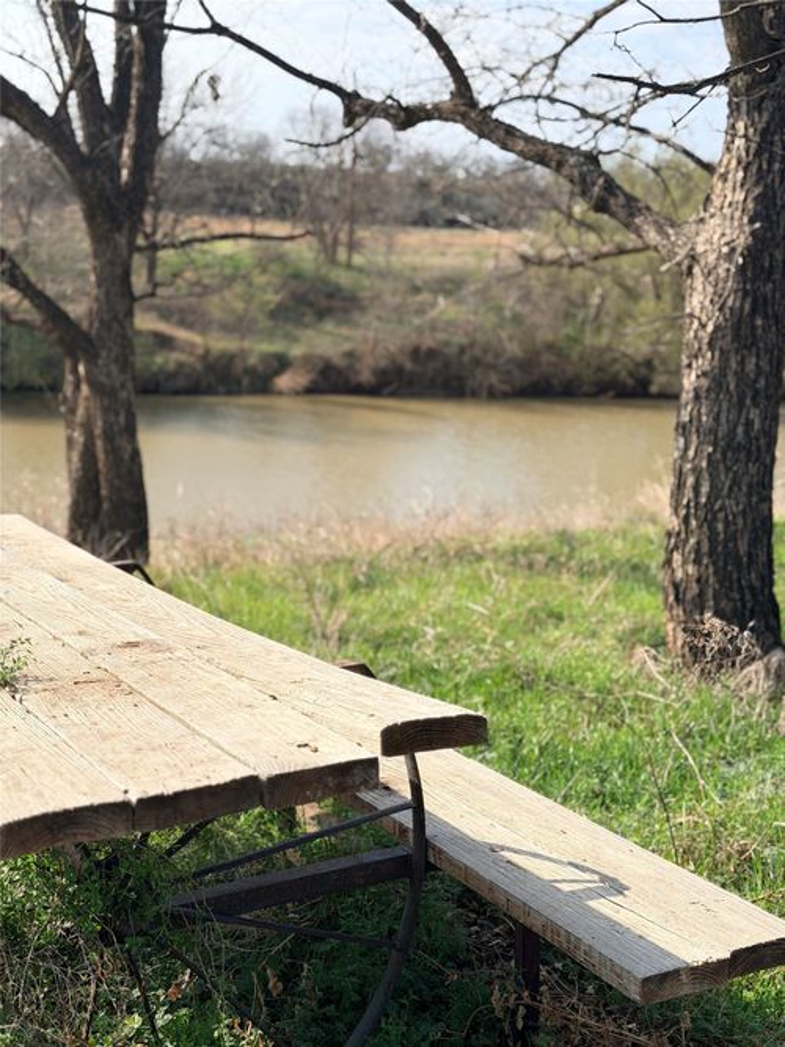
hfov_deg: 30.3
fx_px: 1452
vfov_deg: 39.7
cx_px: 392
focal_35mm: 48
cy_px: 524
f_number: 1.78
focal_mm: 6.76
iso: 64
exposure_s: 1/3534
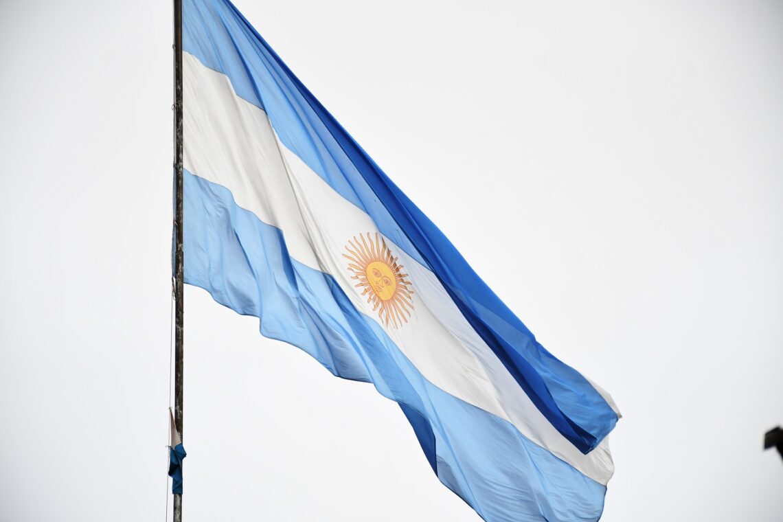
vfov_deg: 9.7
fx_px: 3088
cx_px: 392
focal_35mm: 142
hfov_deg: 14.4
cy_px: 261
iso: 800
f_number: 5.3
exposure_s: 1/2000
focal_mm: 95
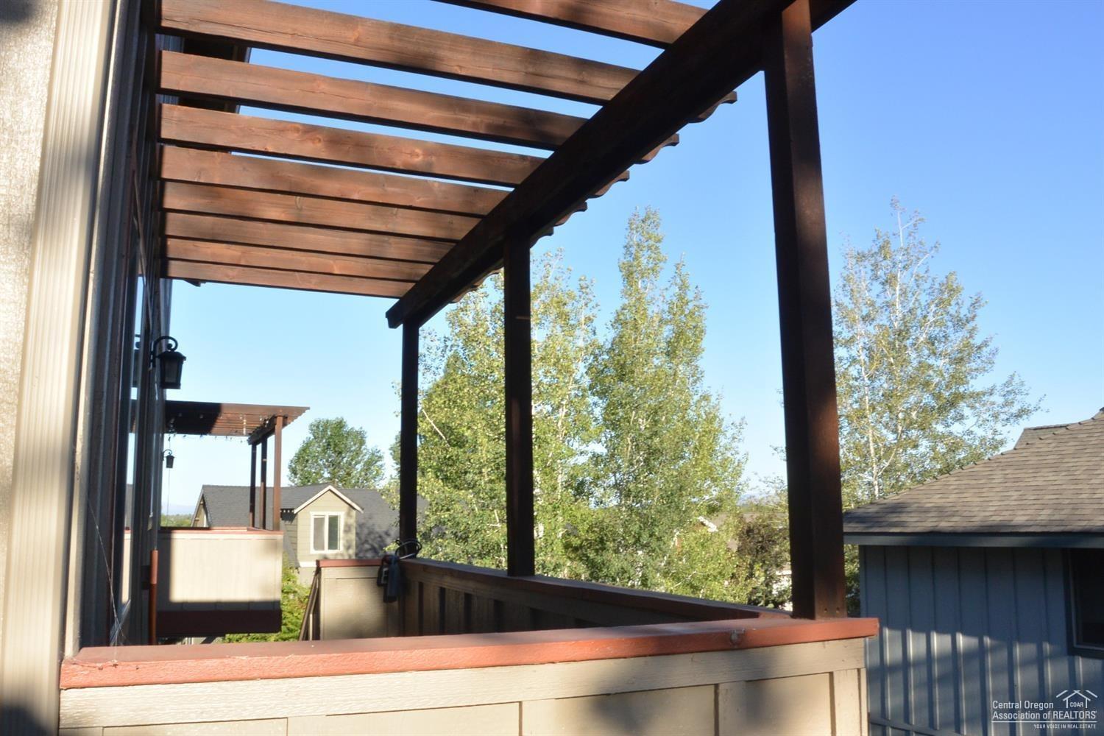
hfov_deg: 63.7
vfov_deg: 45.0
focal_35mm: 29
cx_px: 552
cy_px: 368
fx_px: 889
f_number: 16
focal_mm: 11
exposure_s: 1/60
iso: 160
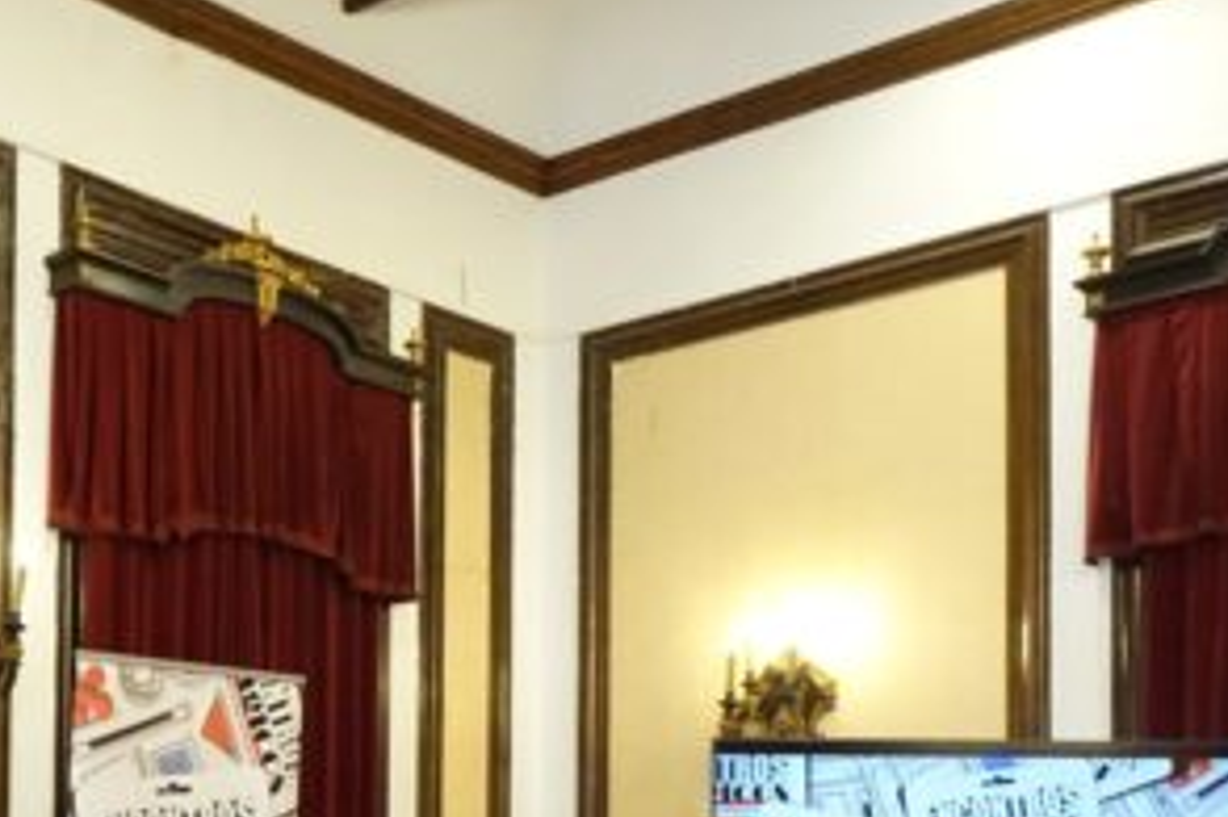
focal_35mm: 59
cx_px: 25
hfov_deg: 31.6
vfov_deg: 21.6
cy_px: 926
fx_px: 2011
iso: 2000
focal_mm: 8.83
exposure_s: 1/200
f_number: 3.2
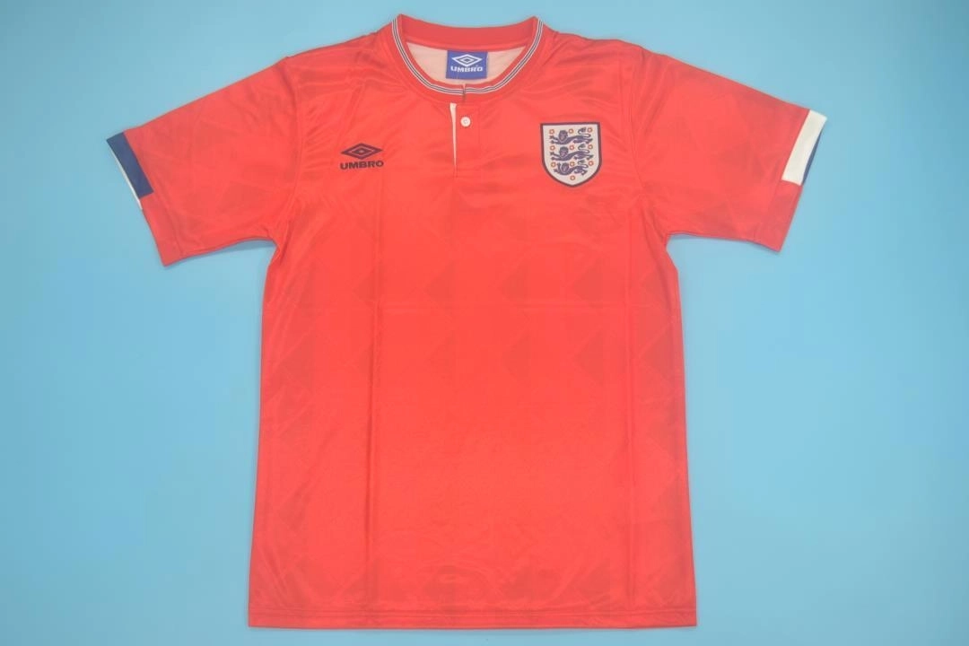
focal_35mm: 33
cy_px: 323
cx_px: 484
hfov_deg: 57.2
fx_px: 888
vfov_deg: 40.0
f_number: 4
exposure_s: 1/80
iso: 200
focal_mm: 22
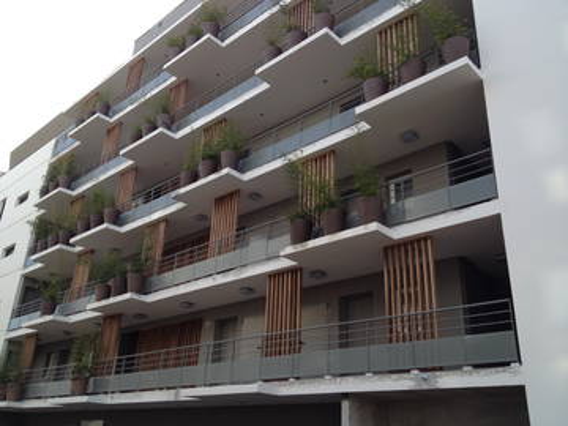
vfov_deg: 40.7
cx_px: 284
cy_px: 213
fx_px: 574
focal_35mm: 35
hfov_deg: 52.6
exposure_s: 1/354
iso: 50
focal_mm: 4.28
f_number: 2.4
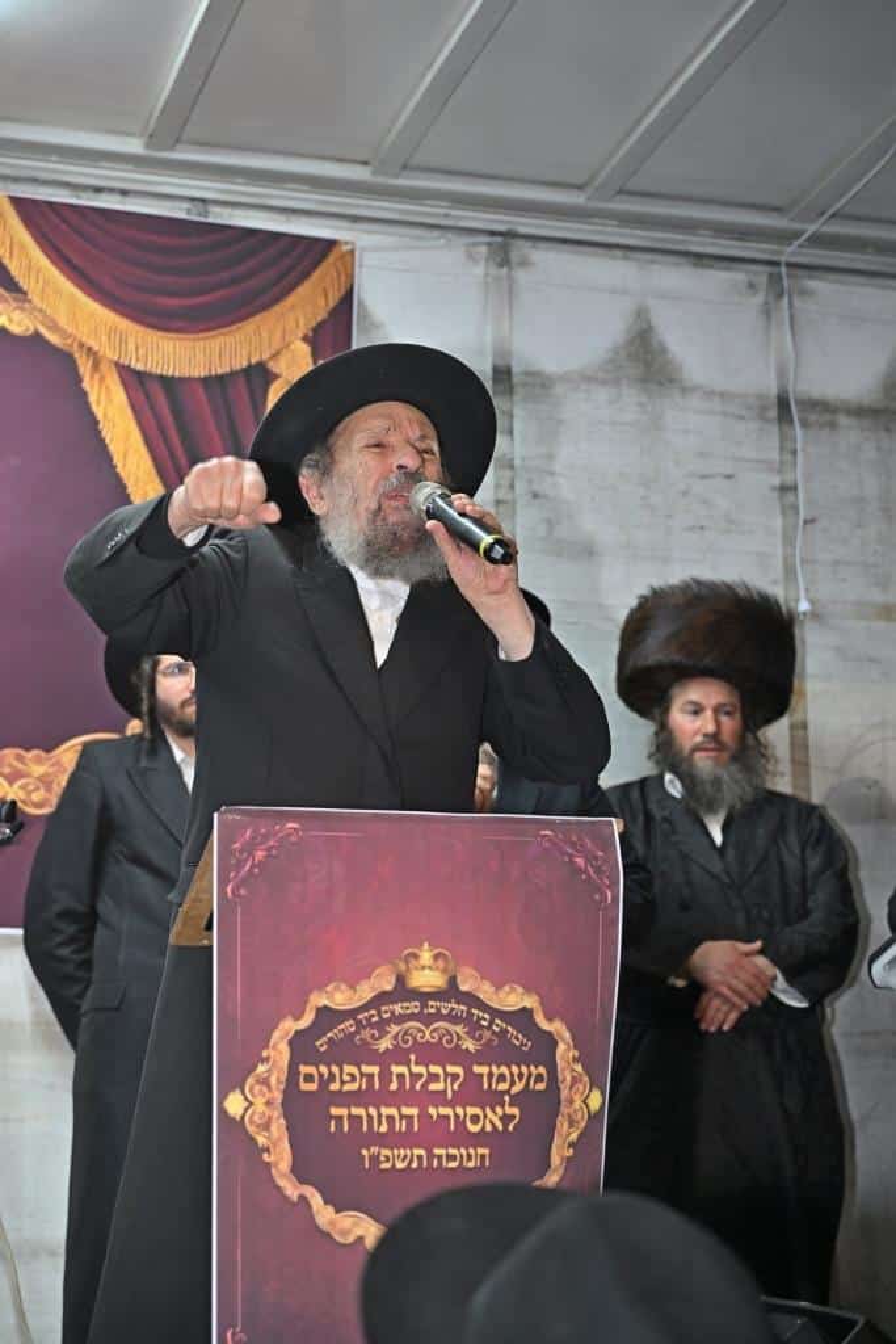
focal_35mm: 60
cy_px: 672
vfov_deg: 33.4
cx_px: 448
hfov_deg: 22.6
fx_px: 2239
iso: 640
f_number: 4
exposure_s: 1/125
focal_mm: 60
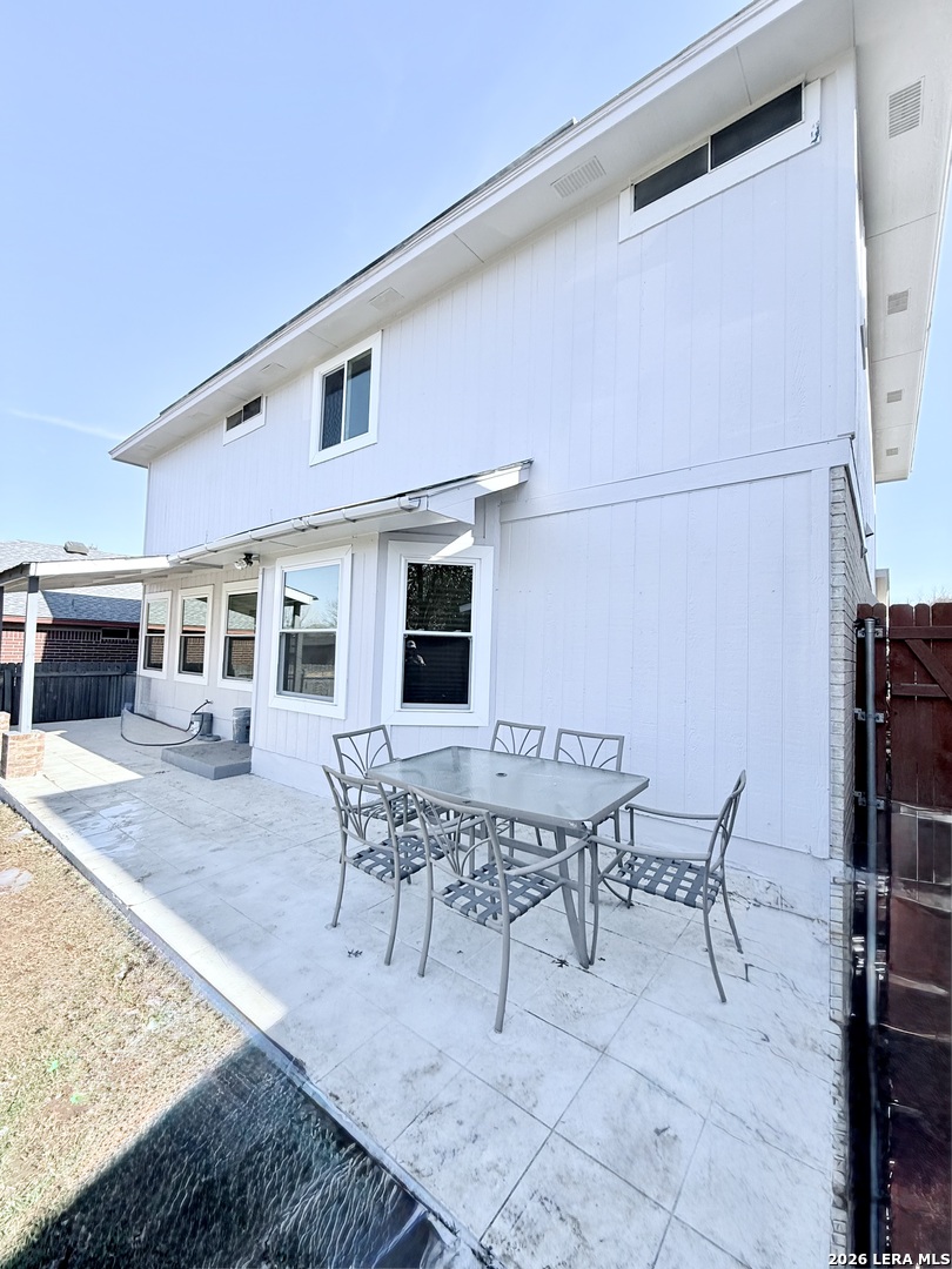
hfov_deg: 85.7
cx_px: 476
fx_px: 513
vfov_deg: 102.1
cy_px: 634
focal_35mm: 14
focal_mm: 2.22
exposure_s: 1/876
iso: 64
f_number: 2.2
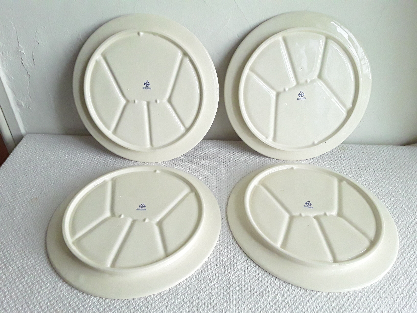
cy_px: 156
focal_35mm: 27
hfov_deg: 65.3
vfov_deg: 51.4
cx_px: 208
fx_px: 325
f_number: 1.9
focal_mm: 2.91
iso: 400
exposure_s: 1/485
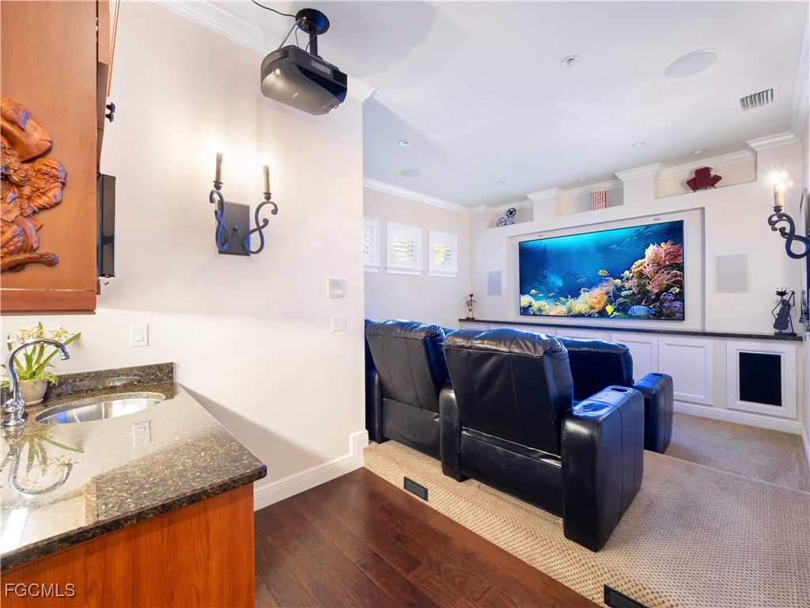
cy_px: 304
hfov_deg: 102.1
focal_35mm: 14
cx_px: 405
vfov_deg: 85.7
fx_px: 328
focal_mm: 7
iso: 200
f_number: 7.1
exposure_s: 1
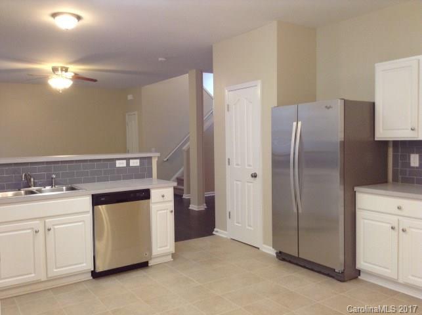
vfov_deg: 42.8
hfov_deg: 55.4
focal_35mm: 33
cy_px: 158
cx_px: 211
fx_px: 402
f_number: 2.4
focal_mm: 3.3
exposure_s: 1/24
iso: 80
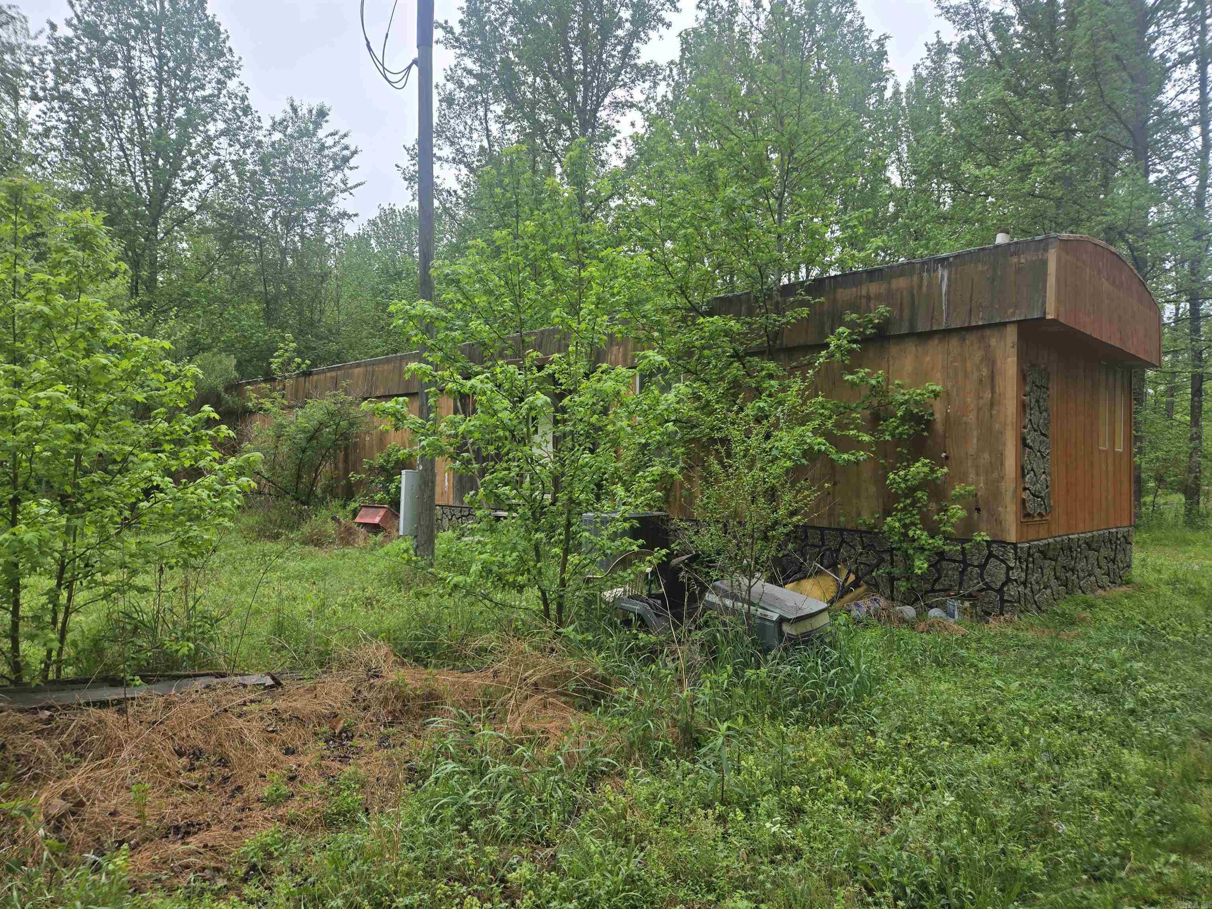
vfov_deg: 58.9
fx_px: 805
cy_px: 454
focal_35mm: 23
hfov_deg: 73.9
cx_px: 606
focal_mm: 5.4
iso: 25
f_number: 1.8
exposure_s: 1/337
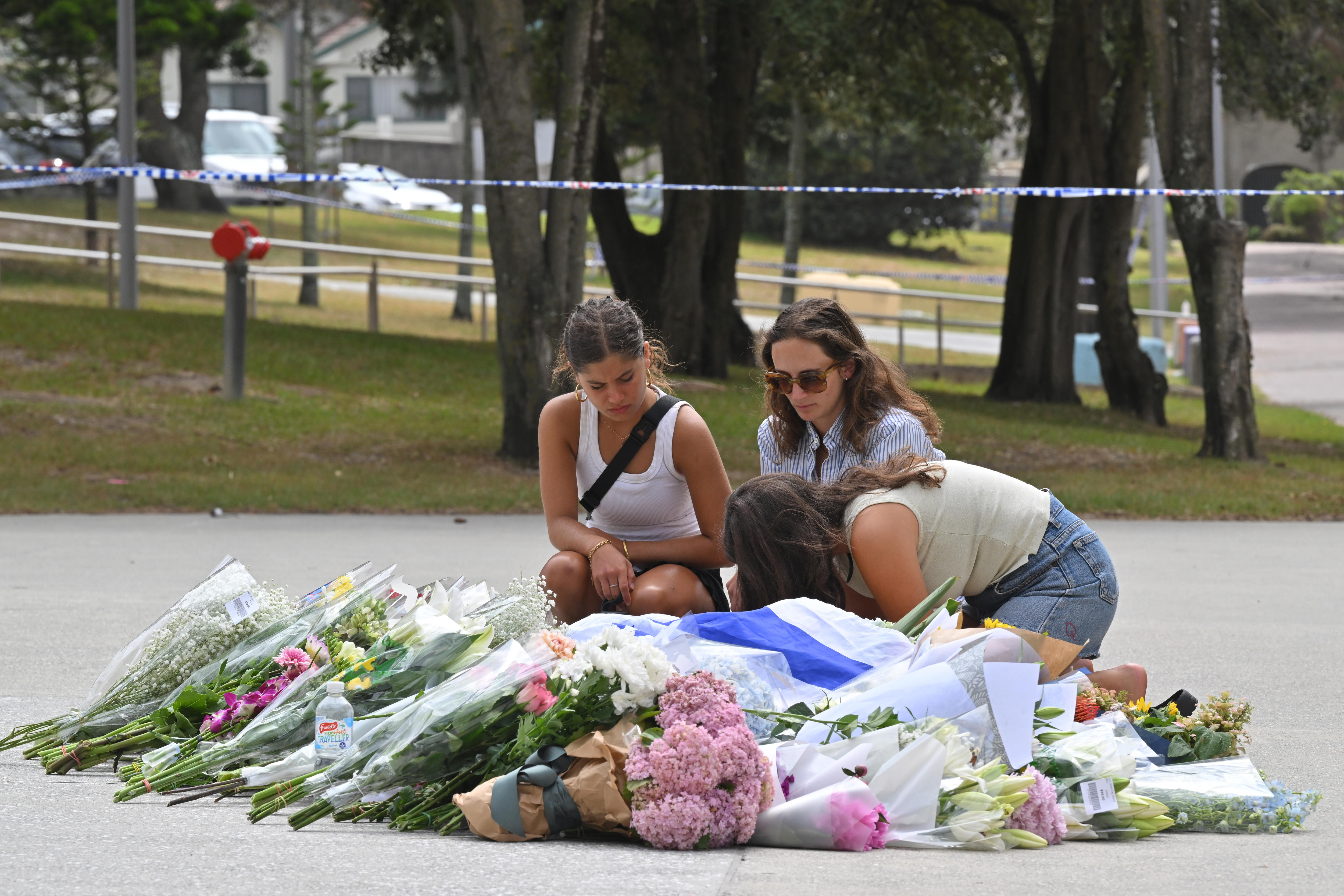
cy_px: 448
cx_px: 672
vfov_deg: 6.9
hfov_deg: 10.3
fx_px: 7466
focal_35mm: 200
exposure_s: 1/640
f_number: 11
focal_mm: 200
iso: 500
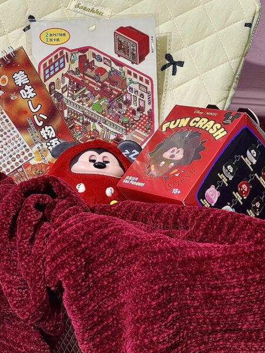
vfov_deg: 22.7
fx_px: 877
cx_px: 101
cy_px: 121
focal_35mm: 86
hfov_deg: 17.2
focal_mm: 7.5
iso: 100
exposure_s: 1/100
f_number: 2.2
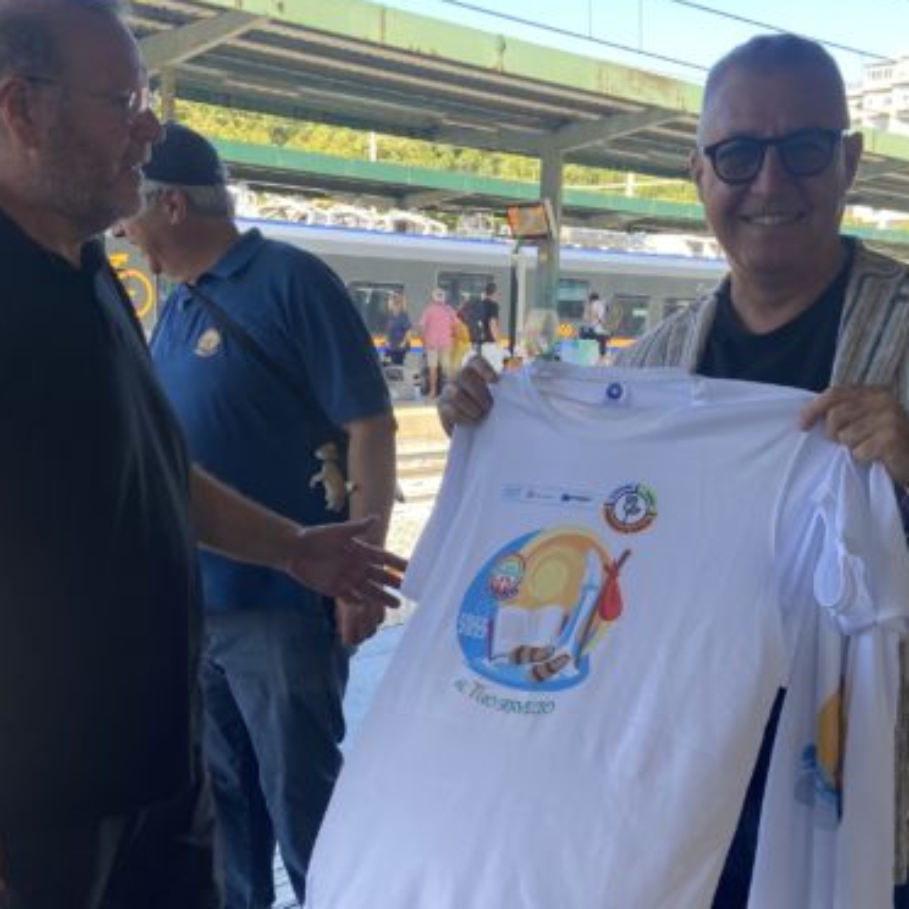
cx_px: 452
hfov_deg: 39.2
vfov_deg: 38.9
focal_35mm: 43
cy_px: 569
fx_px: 1277
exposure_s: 1/175
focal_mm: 4.25
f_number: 1.8
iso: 32
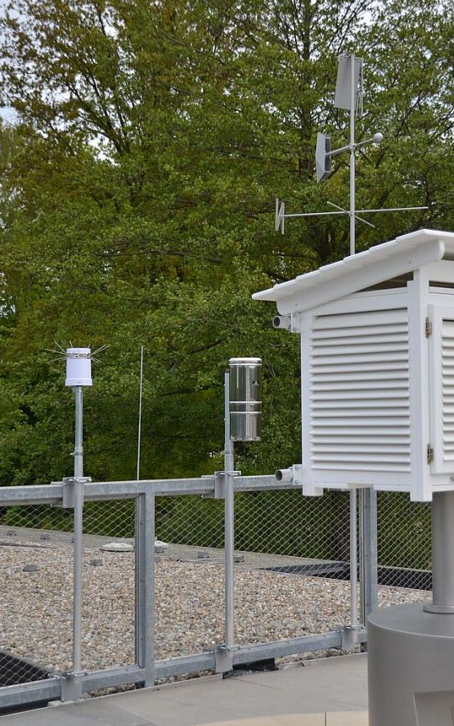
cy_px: 363
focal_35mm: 60
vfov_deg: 34.0
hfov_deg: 21.6
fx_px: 1188
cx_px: 295
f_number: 4
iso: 400
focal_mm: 26
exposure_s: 1/3200
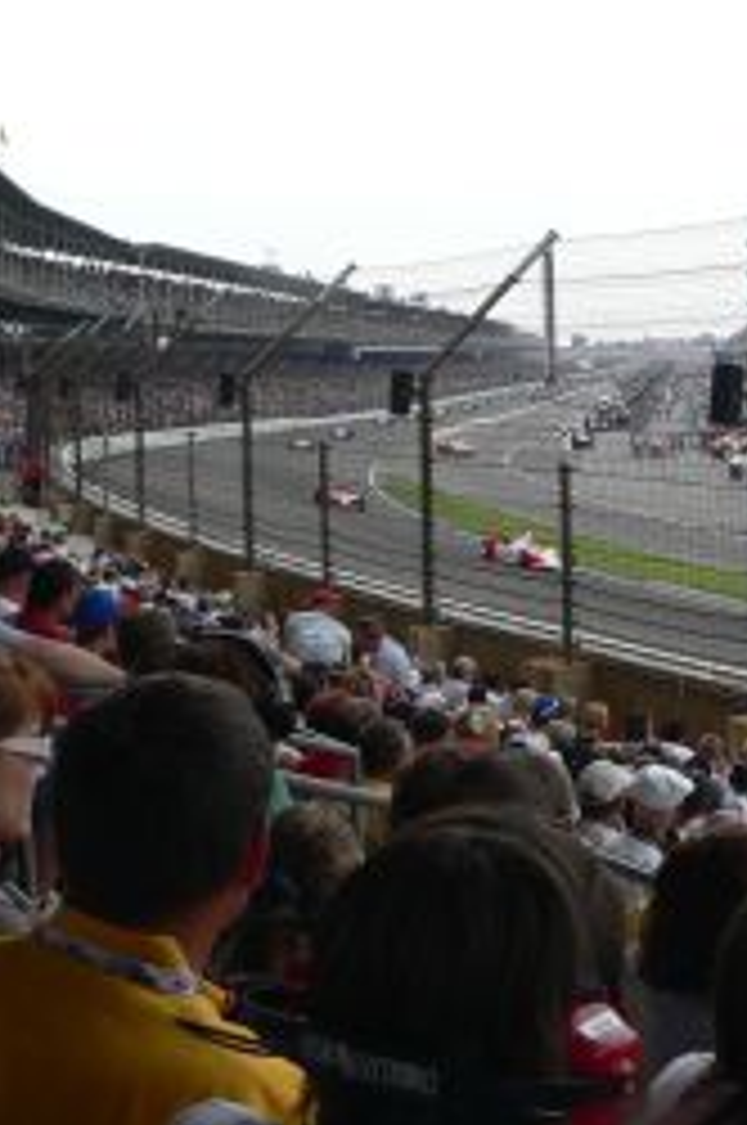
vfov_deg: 33.4
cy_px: 508
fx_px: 1873
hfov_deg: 22.2
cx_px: 608
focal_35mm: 60
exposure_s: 1/200
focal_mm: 6
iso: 80
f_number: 4
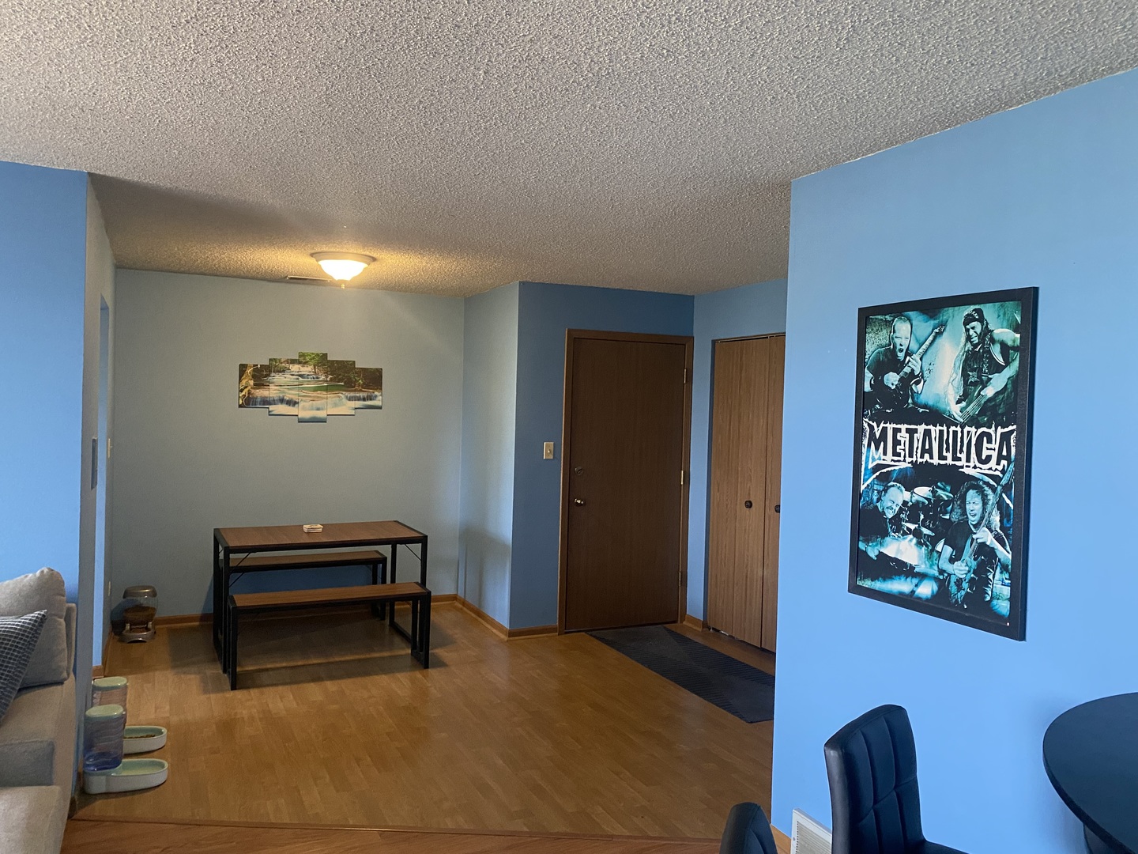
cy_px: 427
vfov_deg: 53.1
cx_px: 569
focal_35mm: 26
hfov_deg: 67.3
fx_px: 855
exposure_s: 1/60
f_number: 1.8
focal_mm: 4.25
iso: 500
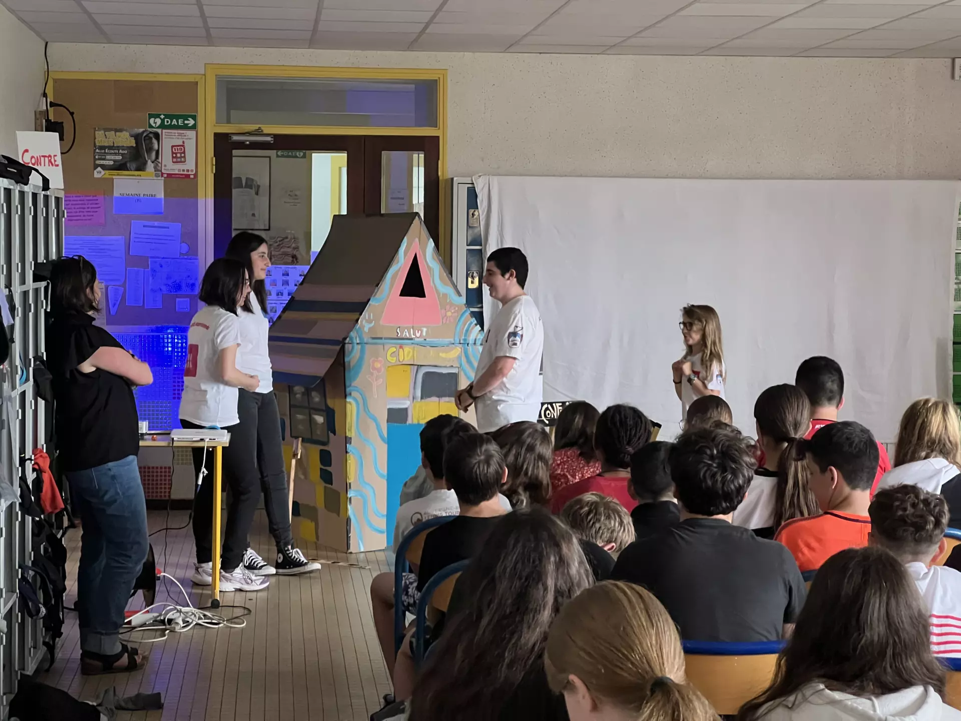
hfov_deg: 25.3
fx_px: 2138
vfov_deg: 19.1
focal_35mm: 77
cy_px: 360
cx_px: 480
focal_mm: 9
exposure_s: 1/60
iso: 800
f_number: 2.8
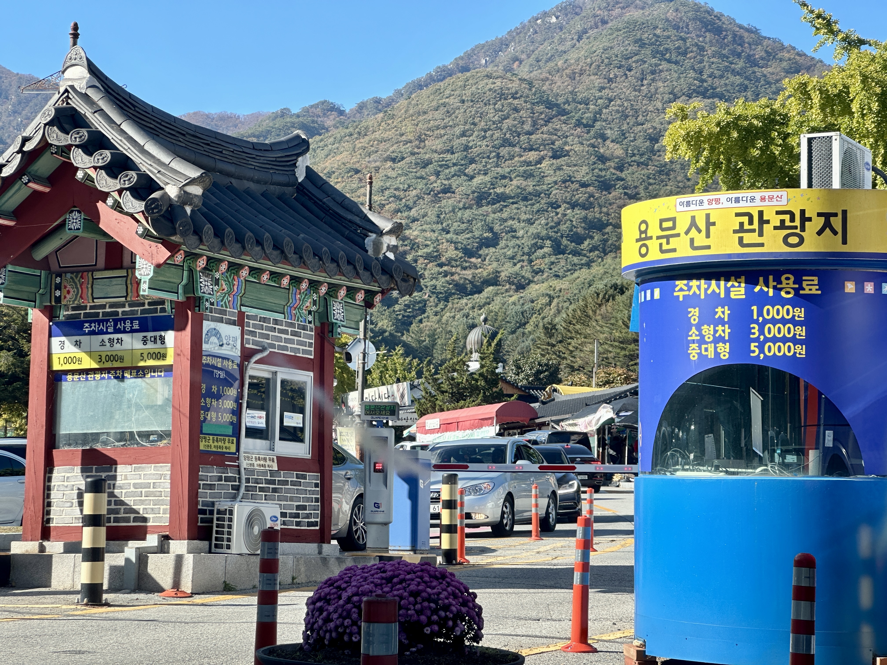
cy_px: 332
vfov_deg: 19.1
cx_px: 444
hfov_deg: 25.3
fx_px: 1973
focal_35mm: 77
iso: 40
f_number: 2.8
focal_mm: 9
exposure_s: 1/99
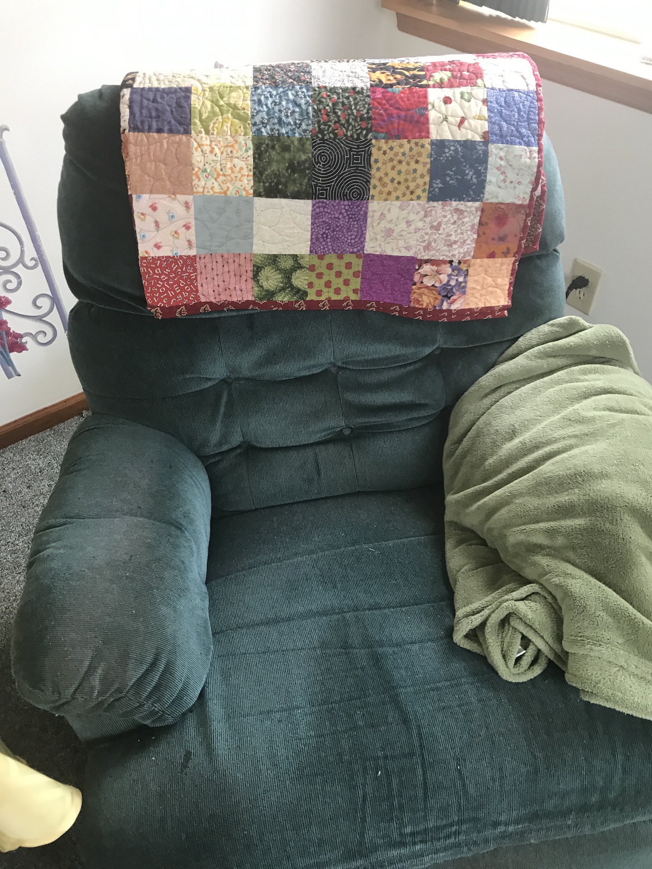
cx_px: 326
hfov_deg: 49.8
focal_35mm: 28
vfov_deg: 63.4
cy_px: 434
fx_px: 703
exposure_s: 1/15
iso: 50
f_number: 1.8
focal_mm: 3.99
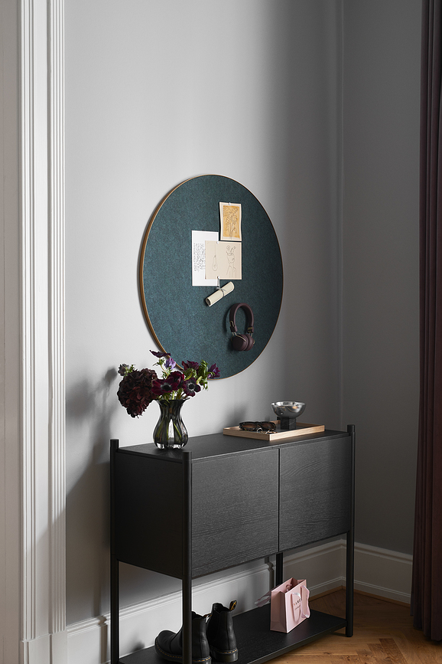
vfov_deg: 39.6
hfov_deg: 27.0
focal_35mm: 50
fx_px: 921
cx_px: 221
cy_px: 332
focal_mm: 50
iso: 100
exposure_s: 3
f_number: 5.6
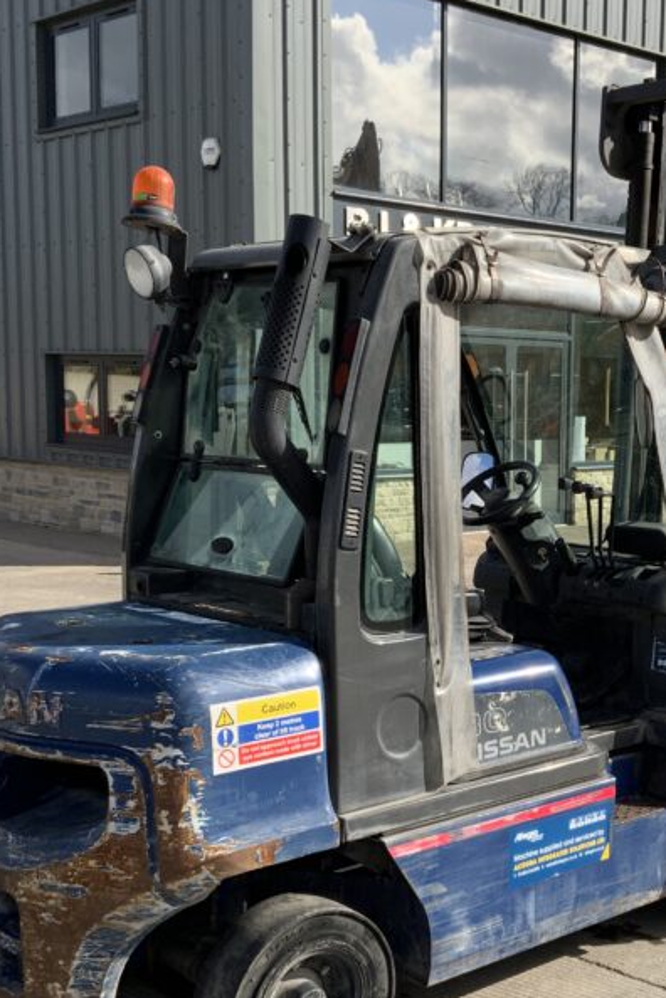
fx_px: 1443
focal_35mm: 52
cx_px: 557
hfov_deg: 25.4
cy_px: 576
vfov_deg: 38.1
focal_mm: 3
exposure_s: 1/1311
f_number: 1.8
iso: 16
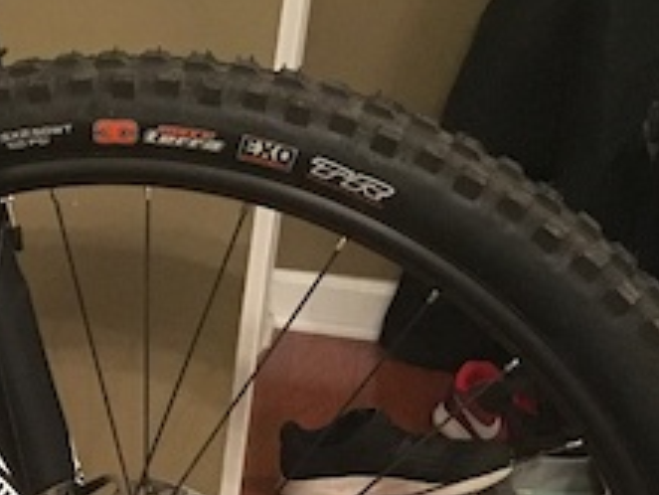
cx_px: -522
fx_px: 2000
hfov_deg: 15.9
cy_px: 245
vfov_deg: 14.1
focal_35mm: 105
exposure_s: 1/15
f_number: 2.2
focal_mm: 4.15
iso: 250
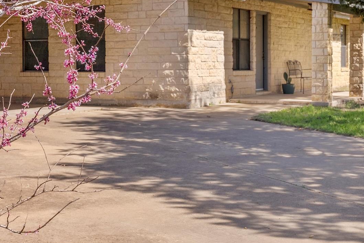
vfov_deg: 20.5
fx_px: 657
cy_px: 24
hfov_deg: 31.0
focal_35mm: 65
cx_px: 192
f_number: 7.1
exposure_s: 1/20
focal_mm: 33.5
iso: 160
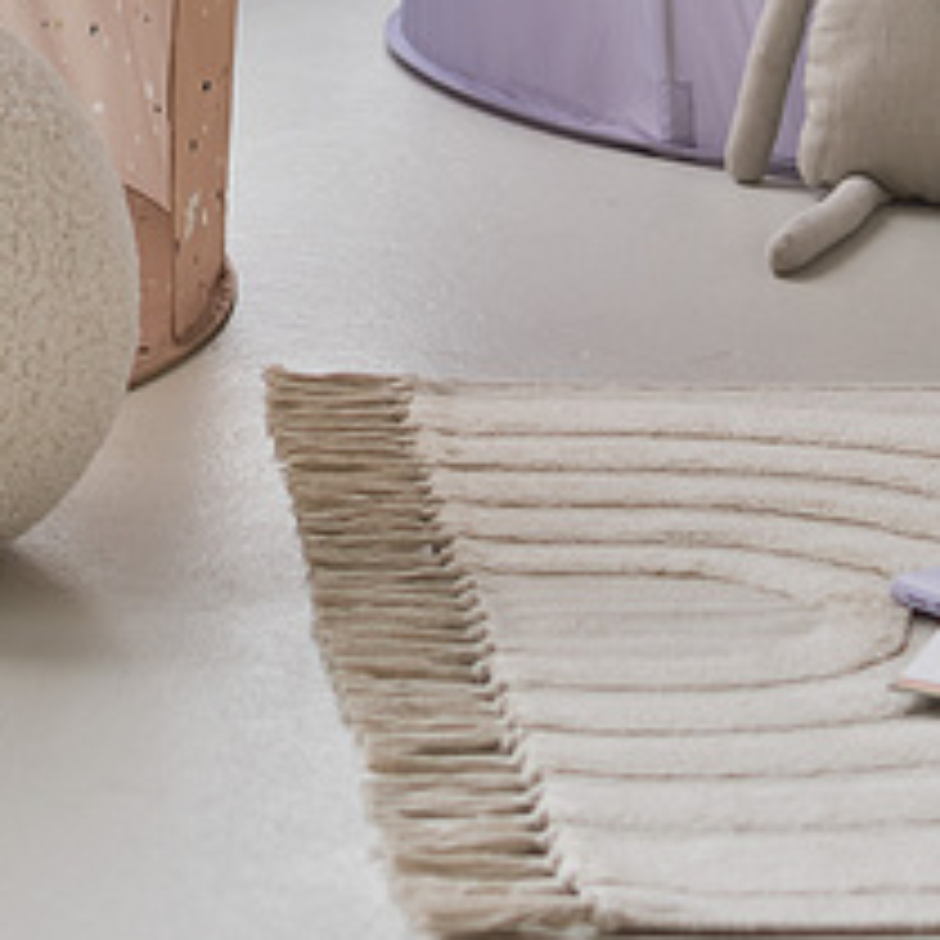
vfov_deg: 9.0
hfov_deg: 9.4
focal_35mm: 185
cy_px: -830
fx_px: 5676
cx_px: 49
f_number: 2.8
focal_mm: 35
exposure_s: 1/100
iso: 320
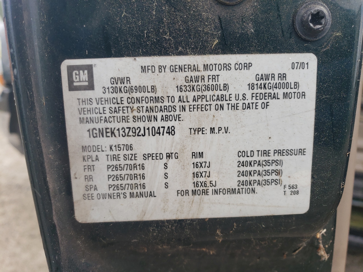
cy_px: 136
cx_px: 182
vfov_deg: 53.1
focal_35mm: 26
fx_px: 273
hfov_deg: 67.3
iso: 50
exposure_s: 1/476
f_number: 1.5
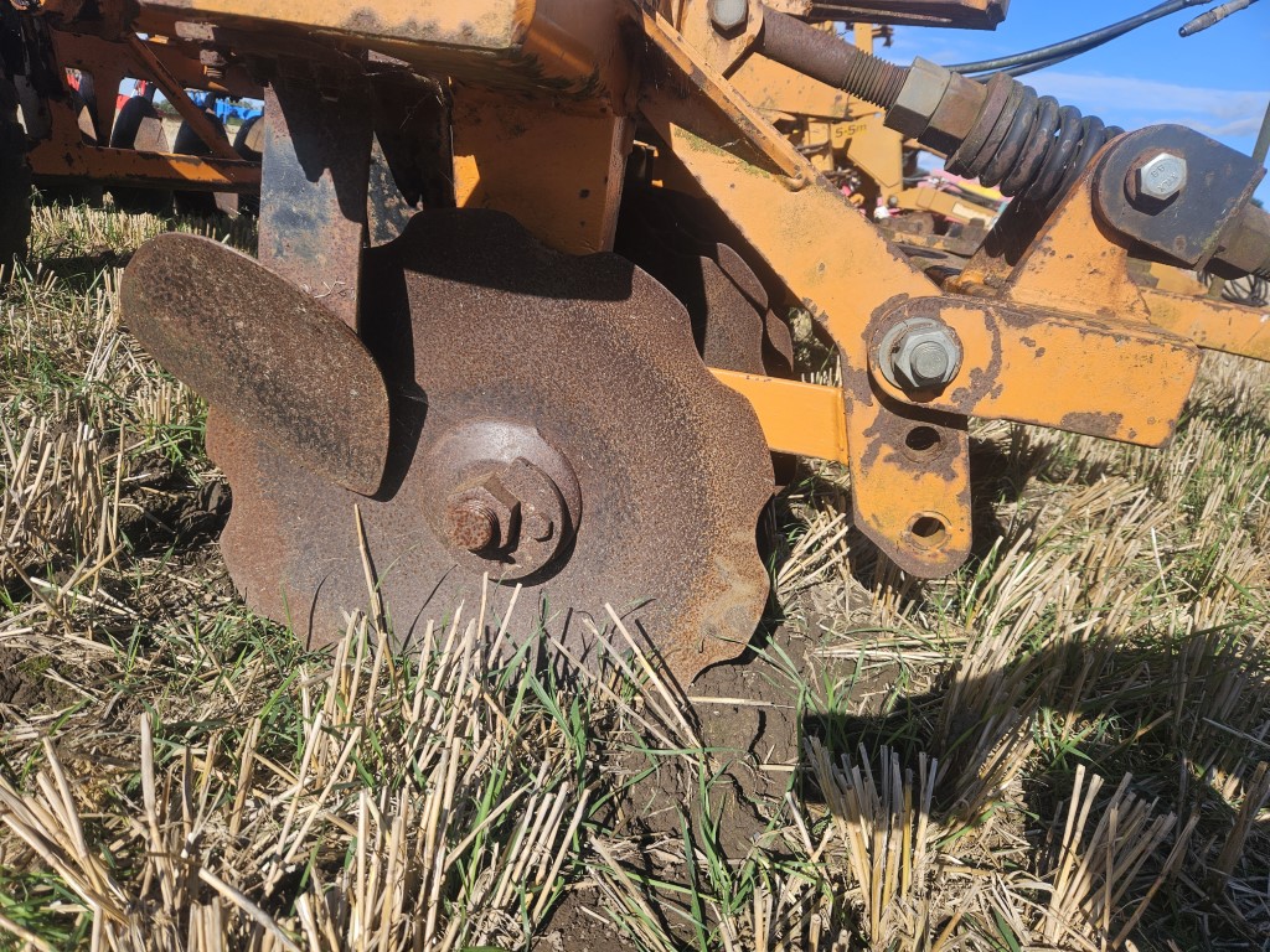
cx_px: 635
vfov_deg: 58.9
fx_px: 844
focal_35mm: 23
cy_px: 476
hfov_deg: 73.9
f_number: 1.8
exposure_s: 1/1255
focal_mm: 5.4
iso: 25
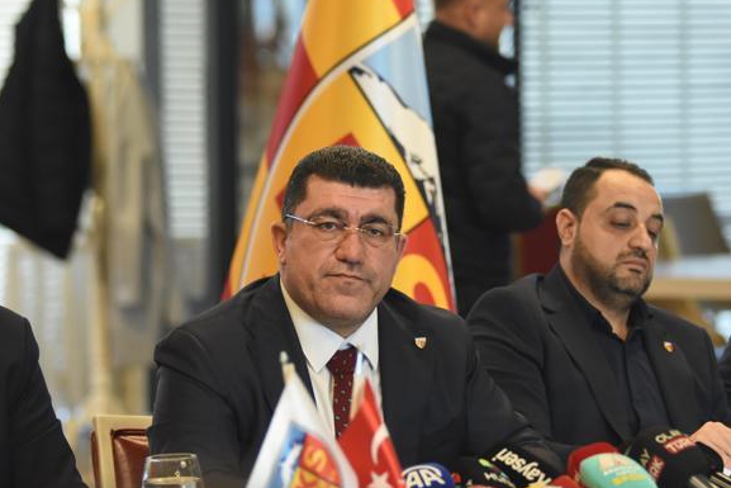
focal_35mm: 168
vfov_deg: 8.2
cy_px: 245
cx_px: 366
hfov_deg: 12.3
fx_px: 3402
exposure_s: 1/250
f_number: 2.8
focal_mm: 105
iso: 1600
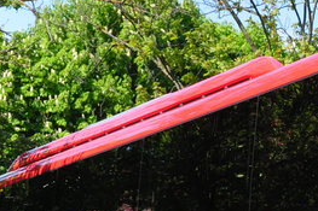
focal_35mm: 239
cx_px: 462
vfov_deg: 5.7
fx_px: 2112
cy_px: 342
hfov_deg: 8.4
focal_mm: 35
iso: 200
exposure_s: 1/200
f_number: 7.1
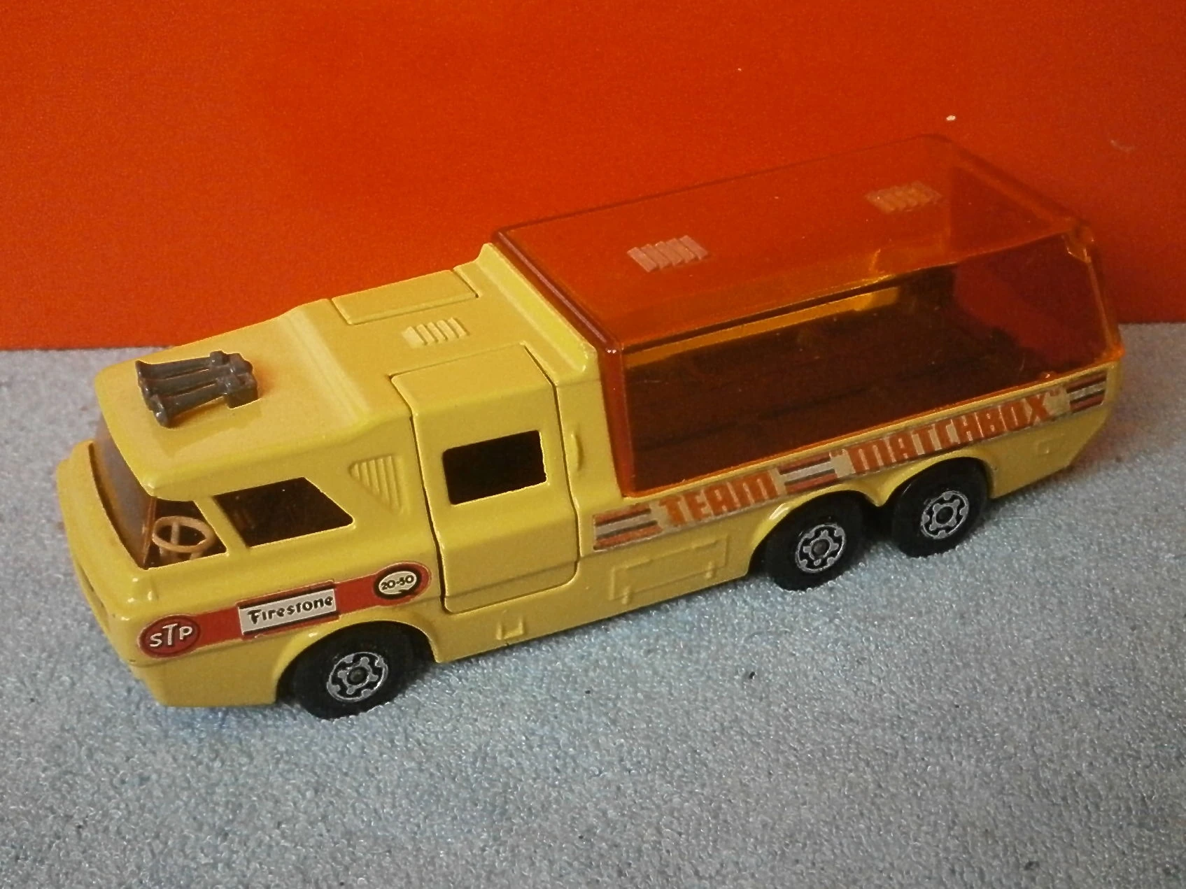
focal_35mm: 47
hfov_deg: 40.4
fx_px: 1610
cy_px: 444
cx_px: 593
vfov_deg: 30.9
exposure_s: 1/250
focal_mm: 8.3
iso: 640
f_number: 3.4
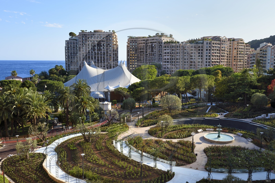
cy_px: 92
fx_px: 244
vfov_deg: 41.0
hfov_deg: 58.8
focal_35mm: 32
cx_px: 138
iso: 200
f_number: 11
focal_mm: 32
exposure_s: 1/160
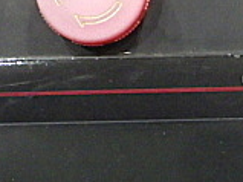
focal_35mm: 113
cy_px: 121
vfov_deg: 13.1
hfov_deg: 17.1
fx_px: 793
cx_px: 229
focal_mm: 5
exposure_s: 1/45
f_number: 3.5
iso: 1600
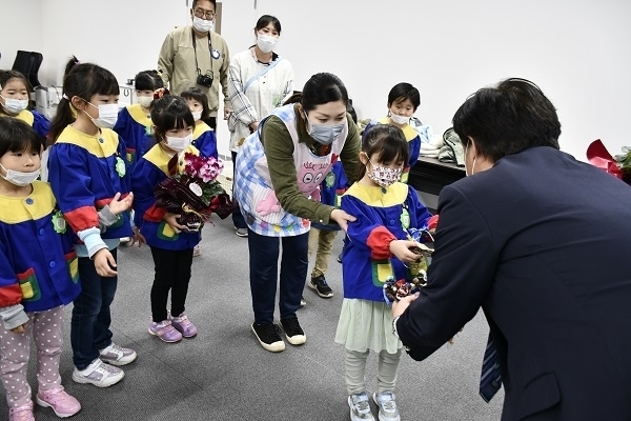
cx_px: 316
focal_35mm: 27
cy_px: 210
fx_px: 473
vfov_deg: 47.9
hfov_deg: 67.4
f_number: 4
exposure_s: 1/60
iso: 640
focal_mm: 18
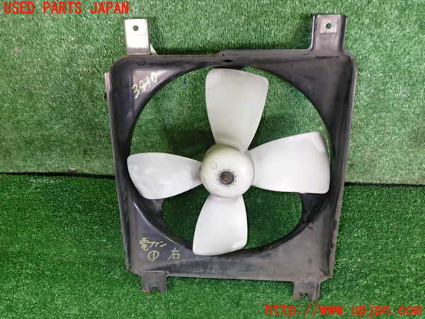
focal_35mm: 30
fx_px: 368
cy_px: 160
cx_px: 212
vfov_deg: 46.8
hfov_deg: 60.0
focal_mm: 5.4
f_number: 6.3
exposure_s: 1/4
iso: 400
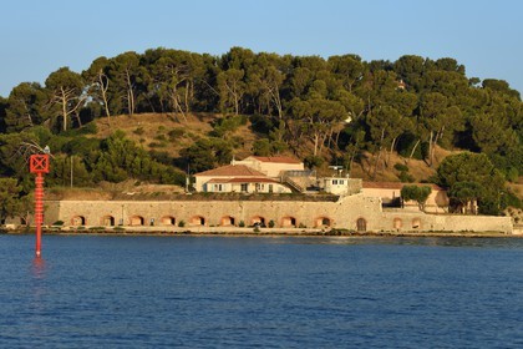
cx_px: 262
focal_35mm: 185
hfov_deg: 11.1
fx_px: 2687
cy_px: 174
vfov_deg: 7.4
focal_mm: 185
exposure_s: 1/500
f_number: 7.1
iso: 200
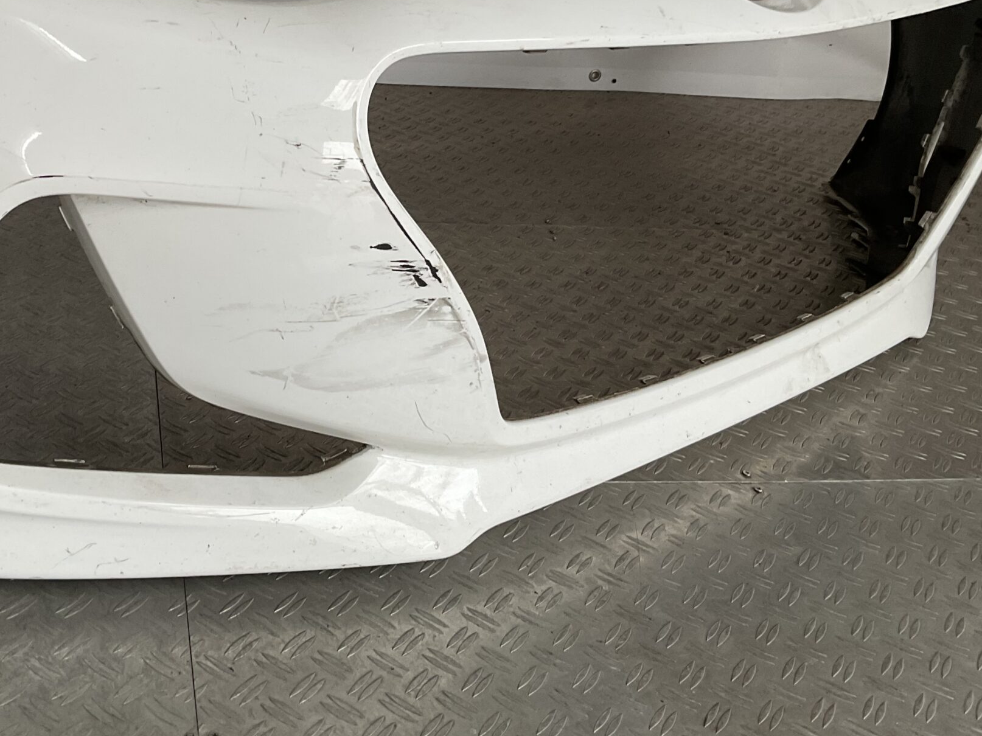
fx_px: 1305
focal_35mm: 46
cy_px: 196
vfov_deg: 31.0
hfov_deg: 40.7
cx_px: 321
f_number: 1.8
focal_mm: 3
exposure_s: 1/50
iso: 50
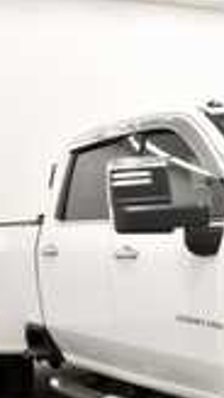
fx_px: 811
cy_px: 324
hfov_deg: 14.5
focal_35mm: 77
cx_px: 351
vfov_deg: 26.9
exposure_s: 1/160
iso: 800
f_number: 5.6
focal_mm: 20
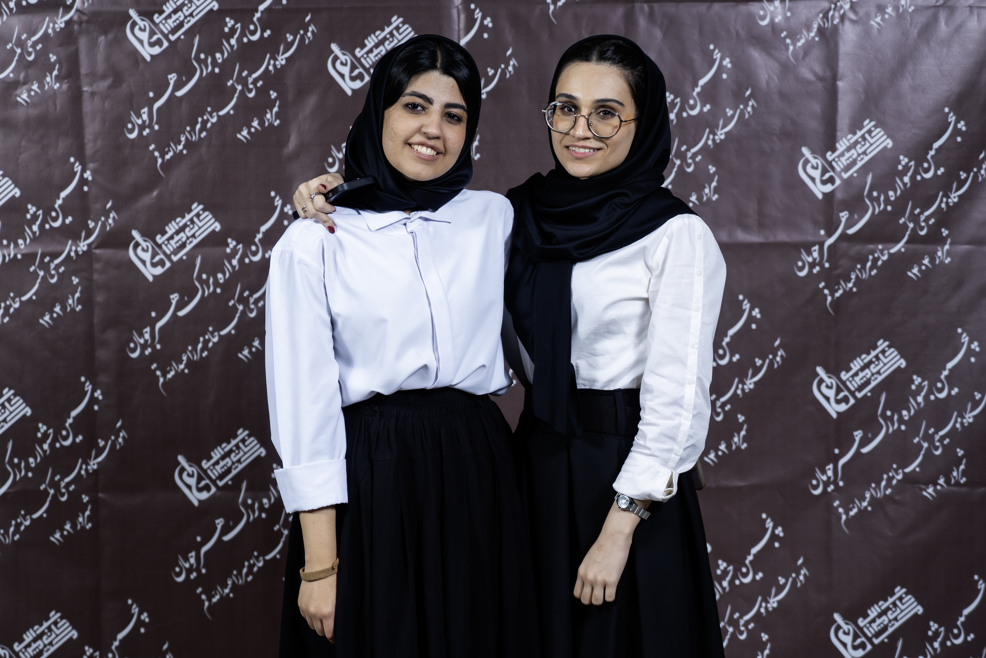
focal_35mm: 70
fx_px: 1917
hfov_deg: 28.8
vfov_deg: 19.5
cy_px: 329
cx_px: 493
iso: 320
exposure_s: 1/125
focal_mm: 70
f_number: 4
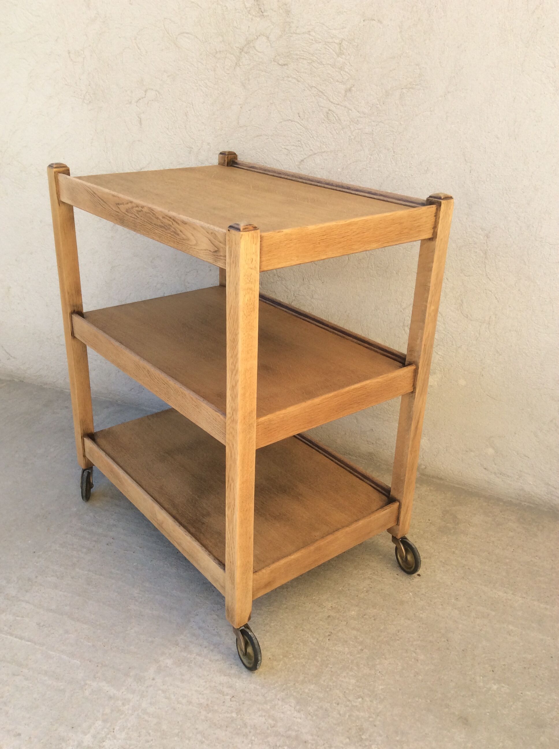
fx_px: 691
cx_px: 280
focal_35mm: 32
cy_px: 374
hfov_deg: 44.1
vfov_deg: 56.9
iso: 32
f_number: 2.4
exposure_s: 1/349
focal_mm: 3.3
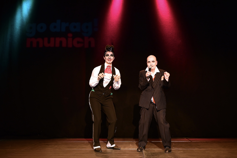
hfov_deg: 44.5
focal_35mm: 44
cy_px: 79
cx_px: 118
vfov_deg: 30.5
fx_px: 290
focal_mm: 44
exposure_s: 1/100
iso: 2000
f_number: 5
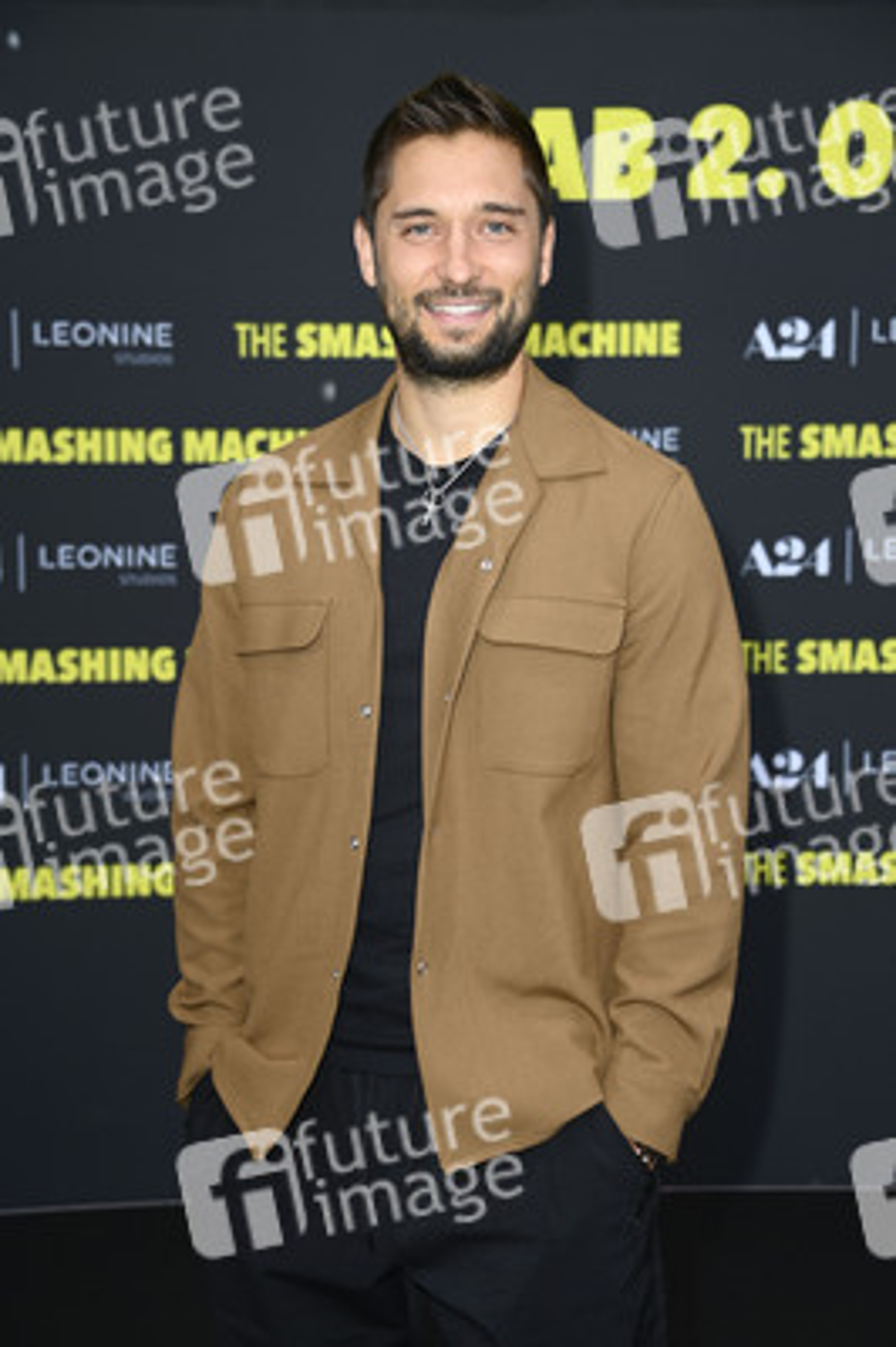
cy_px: 674
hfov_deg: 17.5
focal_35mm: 78
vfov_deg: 26.0
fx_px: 2917
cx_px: 448
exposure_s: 1/250
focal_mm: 78
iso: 640
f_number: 5.6
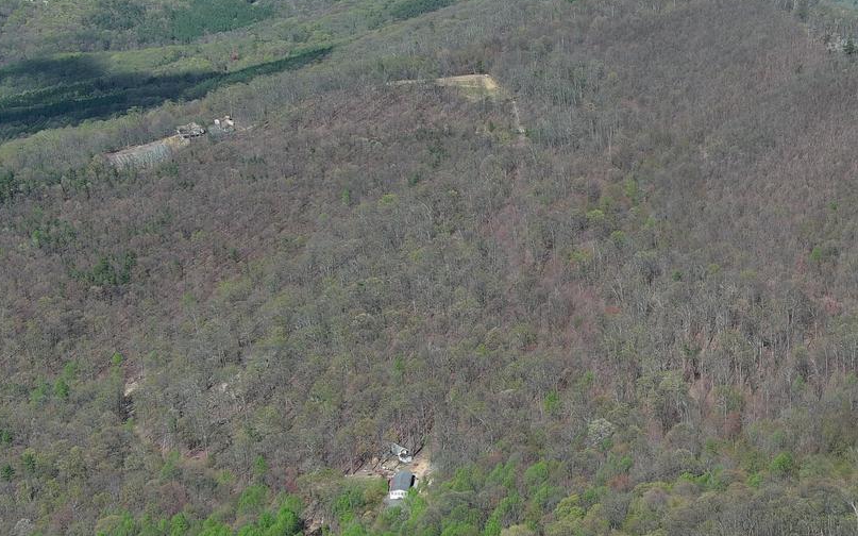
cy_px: 276
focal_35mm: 75
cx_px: 706
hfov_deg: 26.9
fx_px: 1753
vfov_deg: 17.4
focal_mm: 10.57
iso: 100
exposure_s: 1/1076
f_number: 2.8
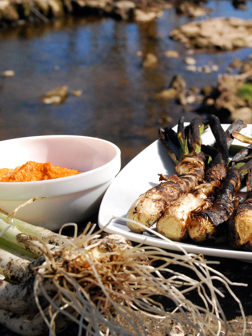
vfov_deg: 18.7
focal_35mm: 105
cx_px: 215
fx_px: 1019
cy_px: 169
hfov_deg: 14.0
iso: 1600
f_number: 16
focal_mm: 48
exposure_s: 1/1000
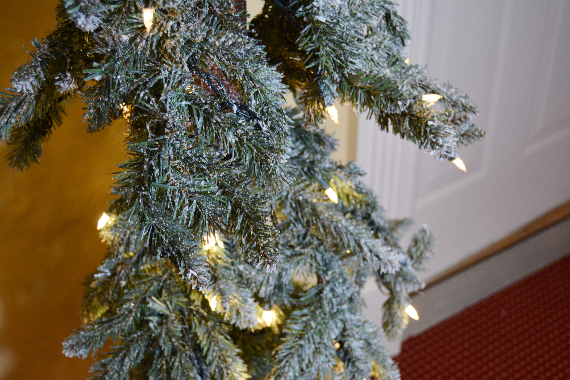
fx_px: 807
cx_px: 285
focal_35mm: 51
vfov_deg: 26.5
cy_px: 190
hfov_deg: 38.9
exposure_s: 1/80
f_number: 4.5
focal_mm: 34
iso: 400
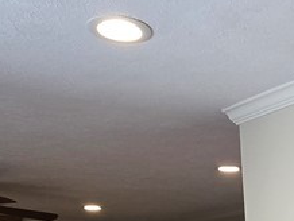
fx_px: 519
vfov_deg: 19.1
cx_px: 344
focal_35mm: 61
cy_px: 384
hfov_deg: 28.1
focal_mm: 2.2
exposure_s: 1/60
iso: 160
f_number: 2.2
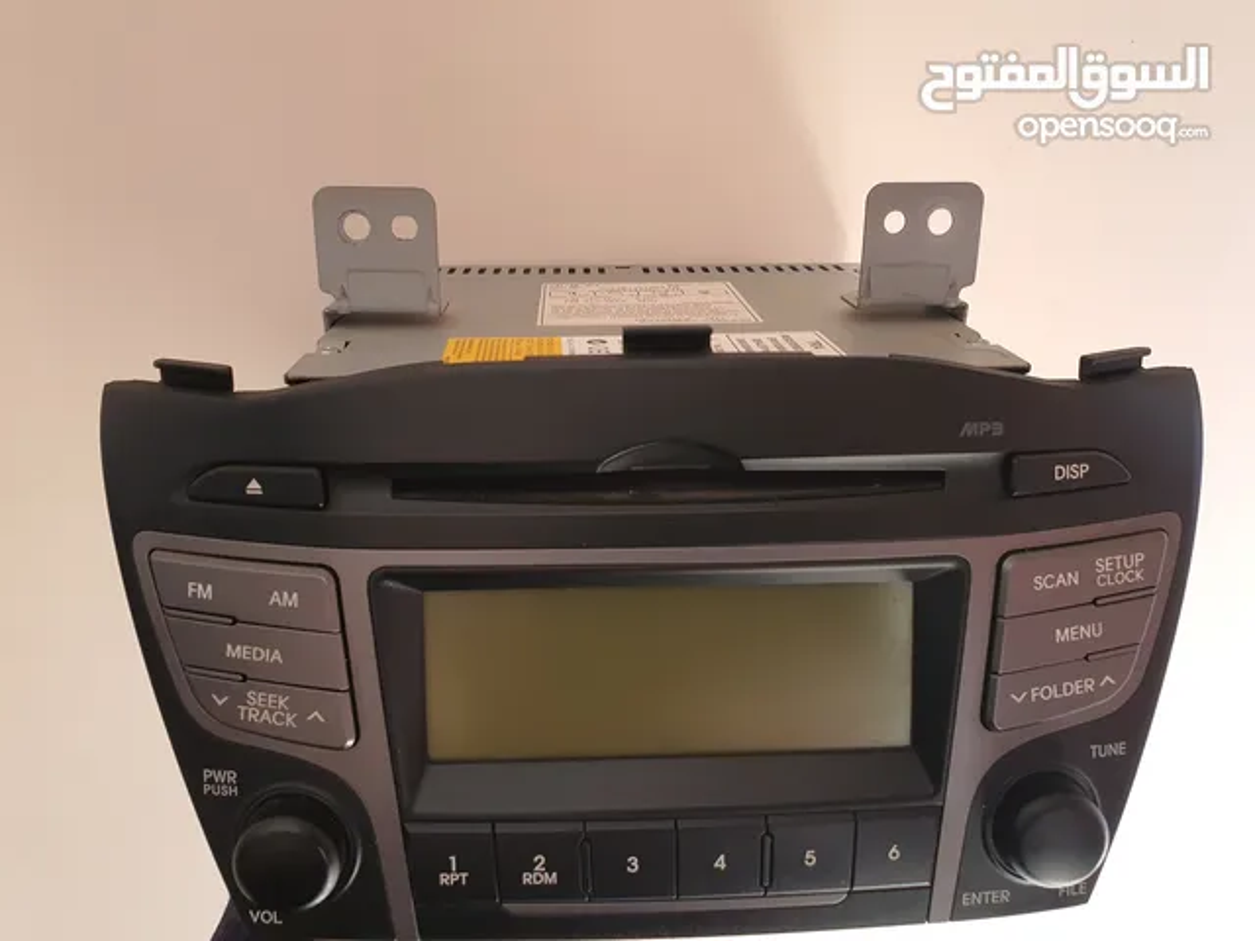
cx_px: 628
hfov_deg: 67.3
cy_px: 470
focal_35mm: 26
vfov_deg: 53.1
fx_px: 943
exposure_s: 1/100
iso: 320
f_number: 2.4
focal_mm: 4.3
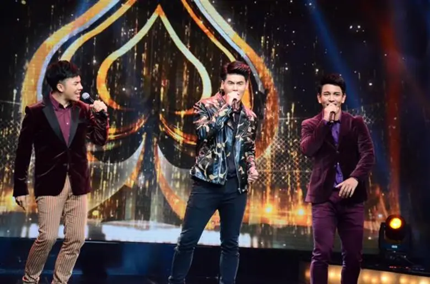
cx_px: 215
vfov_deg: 8.7
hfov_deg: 13.1
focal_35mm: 158
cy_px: 142
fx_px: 1877
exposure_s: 1/400
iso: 6400
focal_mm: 105
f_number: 5.6
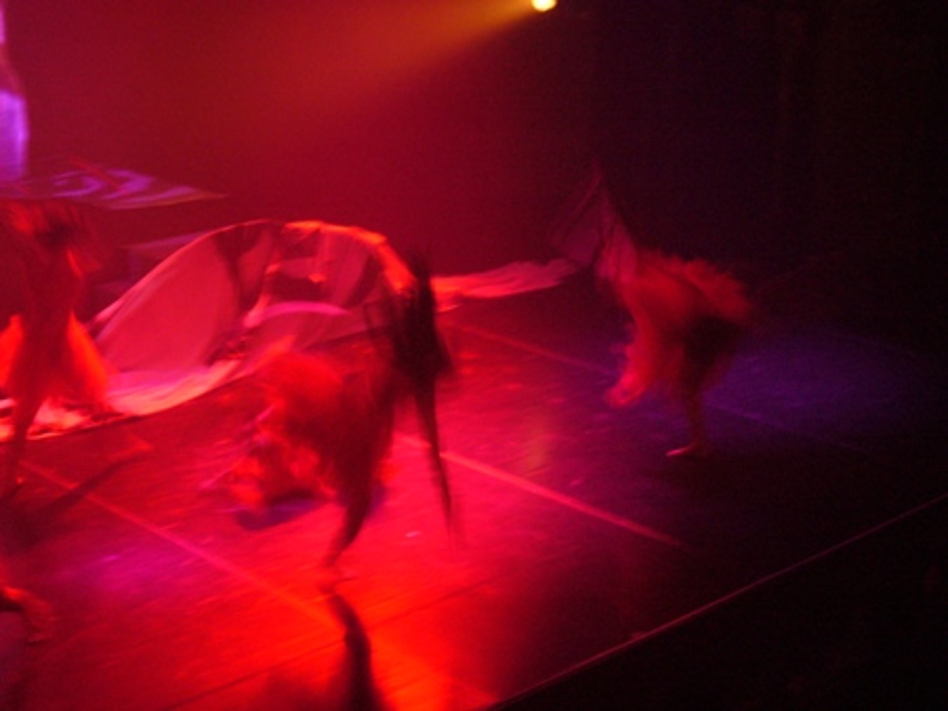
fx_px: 1807
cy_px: 356
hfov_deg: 29.4
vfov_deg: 22.2
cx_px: 474
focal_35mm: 66
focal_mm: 10.9
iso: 200
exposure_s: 1/8
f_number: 3.9
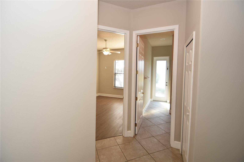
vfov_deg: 77.3
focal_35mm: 15
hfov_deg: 100.4
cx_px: 122
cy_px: 81
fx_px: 102
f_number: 4
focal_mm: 10
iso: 200
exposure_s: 1/60
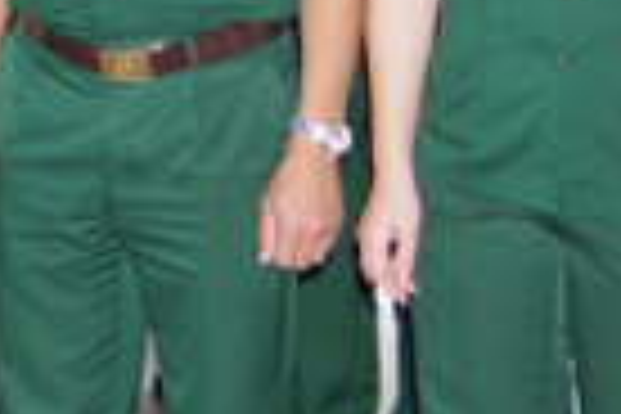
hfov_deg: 12.1
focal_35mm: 157
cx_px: -459
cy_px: -317
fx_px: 2708
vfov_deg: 8.4
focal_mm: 21
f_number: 4
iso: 800
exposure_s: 1/100
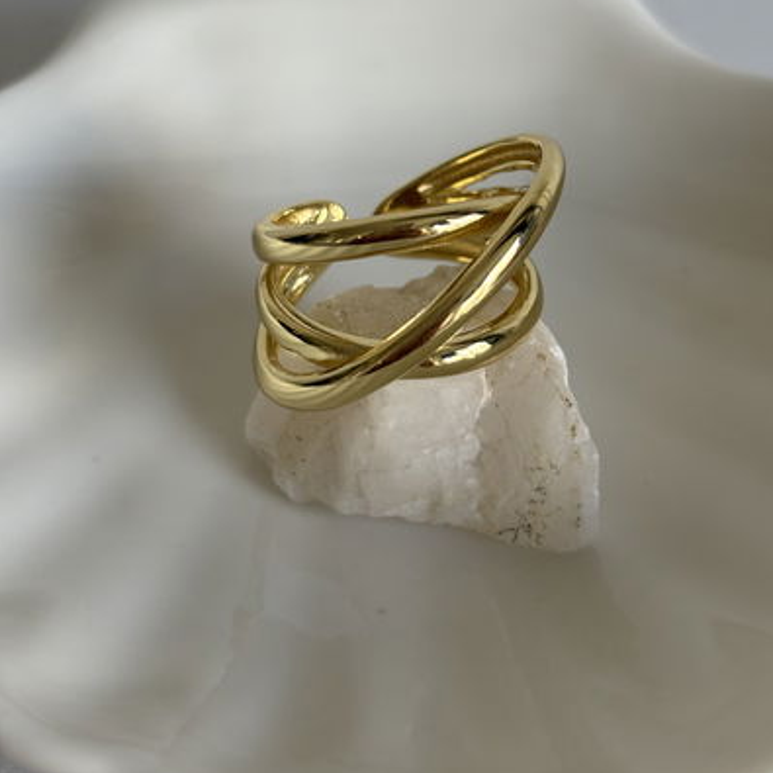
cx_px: 389
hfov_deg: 27.7
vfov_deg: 27.6
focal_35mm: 62
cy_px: 271
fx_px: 1566
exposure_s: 1/79
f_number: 1.6
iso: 50
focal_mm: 5.96
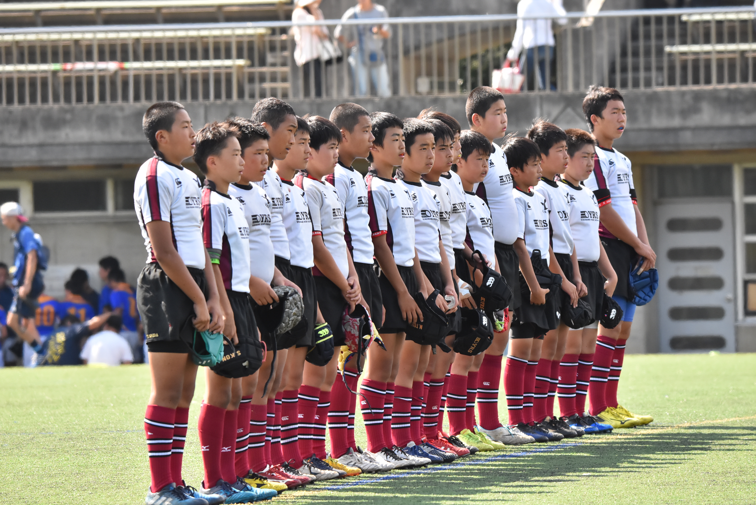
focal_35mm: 375
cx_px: 378
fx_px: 7881
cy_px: 252
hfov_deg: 5.5
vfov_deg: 3.7
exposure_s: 1/2000
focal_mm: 250
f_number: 6
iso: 1600
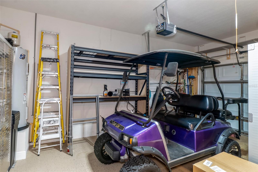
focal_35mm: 20
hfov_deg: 85.4
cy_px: 86
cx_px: 129
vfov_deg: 63.2
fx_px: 140
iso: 320
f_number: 8
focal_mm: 13
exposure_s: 1/8
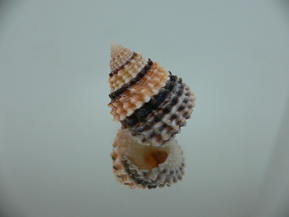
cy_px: 108
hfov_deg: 52.6
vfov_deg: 40.7
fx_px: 292
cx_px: 144
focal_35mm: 35
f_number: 2.8
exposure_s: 1/60
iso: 200
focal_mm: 4.6
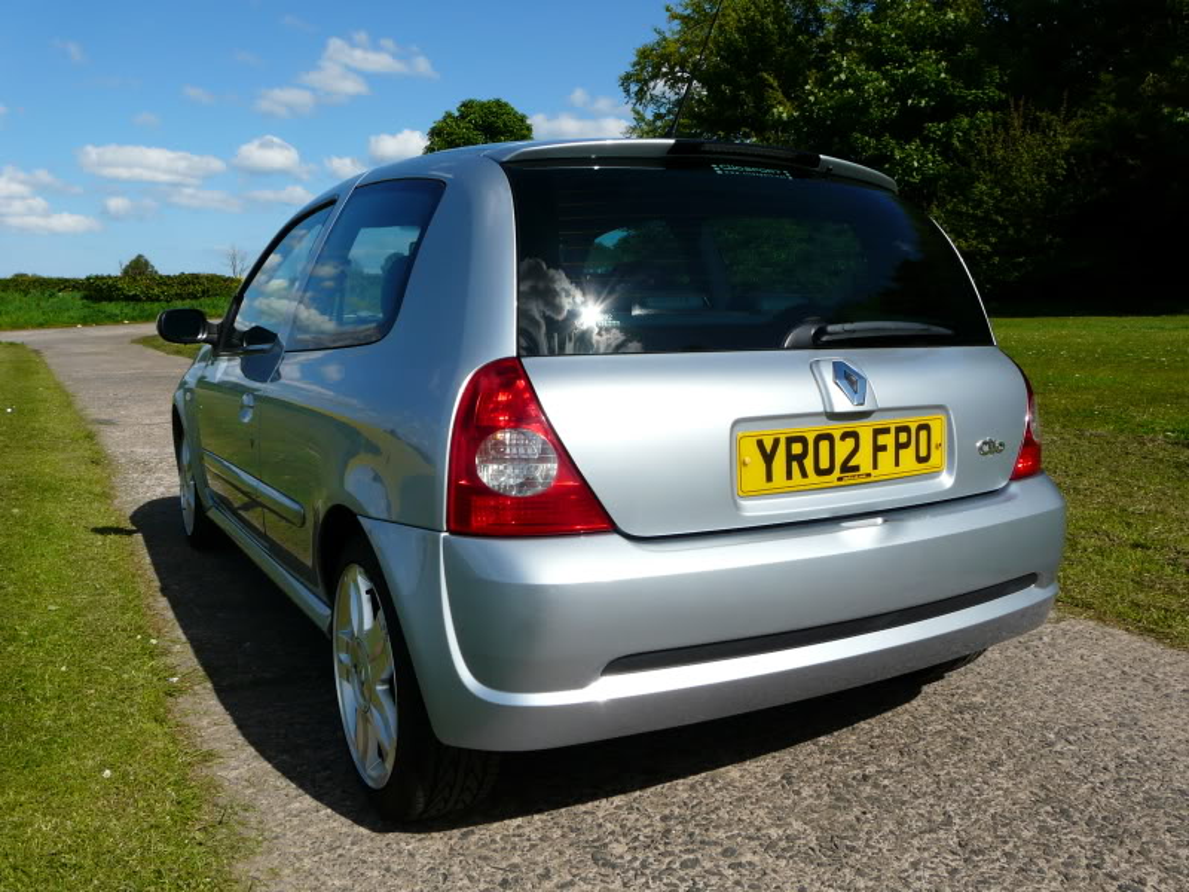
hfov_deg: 63.4
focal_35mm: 28
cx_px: 594
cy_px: 446
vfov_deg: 49.7
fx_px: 962
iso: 100
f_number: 8
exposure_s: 1/640
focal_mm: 4.6
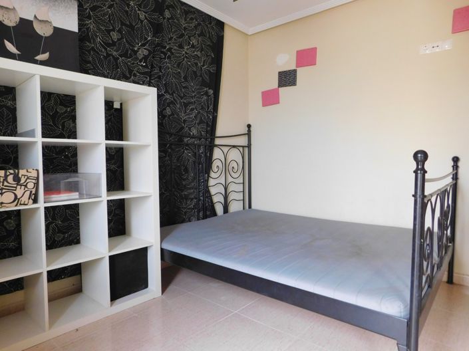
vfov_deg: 58.8
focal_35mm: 23
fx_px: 311
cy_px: 176
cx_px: 234
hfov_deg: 74.0
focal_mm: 4
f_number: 3
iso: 250
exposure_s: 1/30
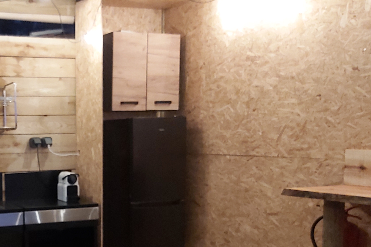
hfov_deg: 35.2
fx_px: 536
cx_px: 16
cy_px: 198
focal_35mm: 52
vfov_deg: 25.5
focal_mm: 3.92
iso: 1000
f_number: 1.7
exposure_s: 1/17
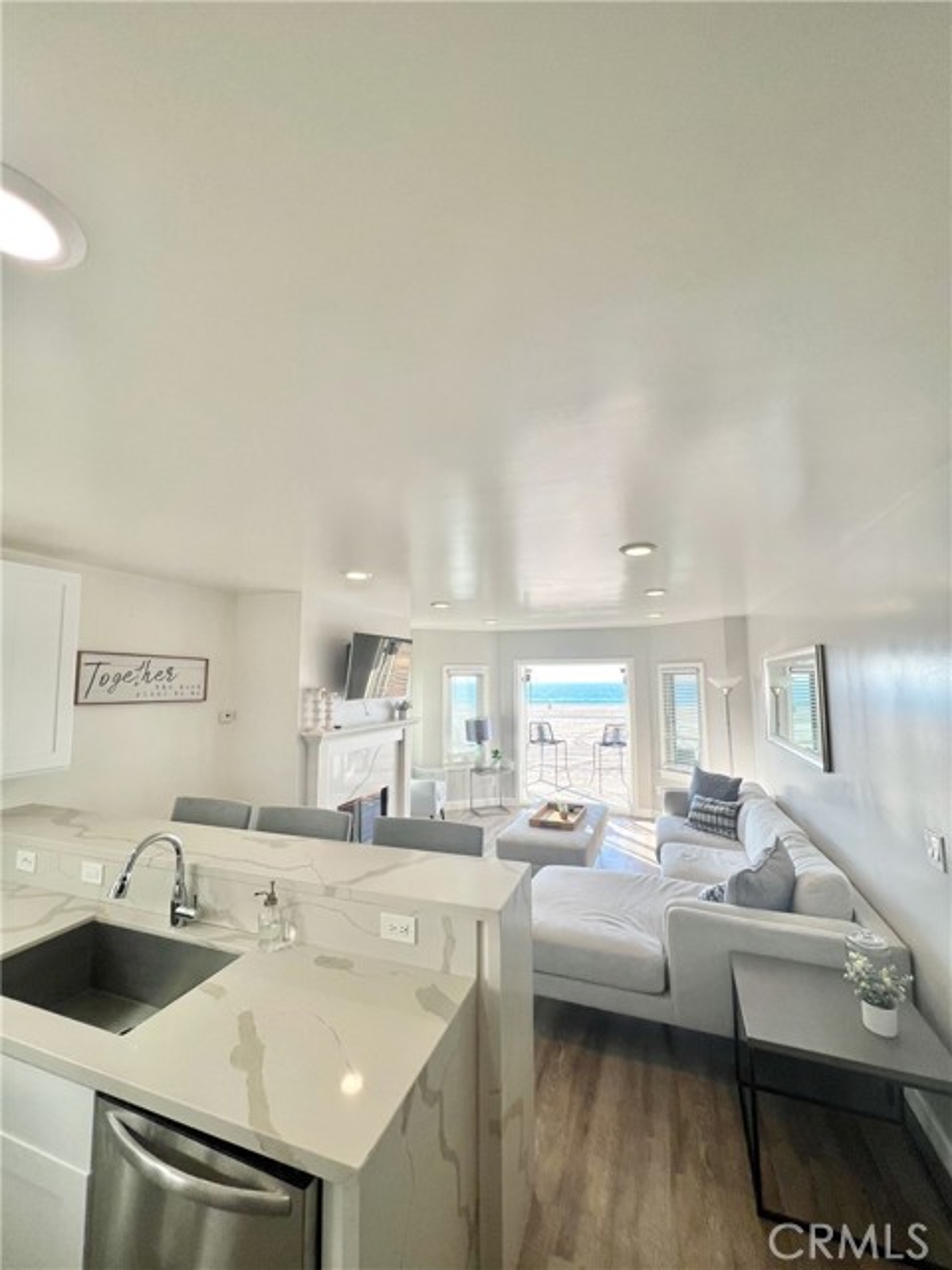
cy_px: 635
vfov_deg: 106.2
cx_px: 476
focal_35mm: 13
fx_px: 477
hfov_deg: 89.9
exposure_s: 1/240
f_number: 1.8
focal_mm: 1.57
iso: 32
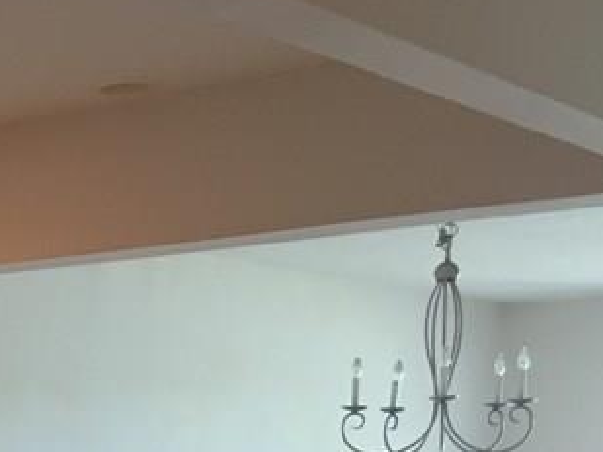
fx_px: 1673
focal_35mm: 96
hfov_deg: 18.3
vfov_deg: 14.3
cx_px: -289
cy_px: 692
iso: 64
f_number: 2.2
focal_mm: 4.15
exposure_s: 1/15
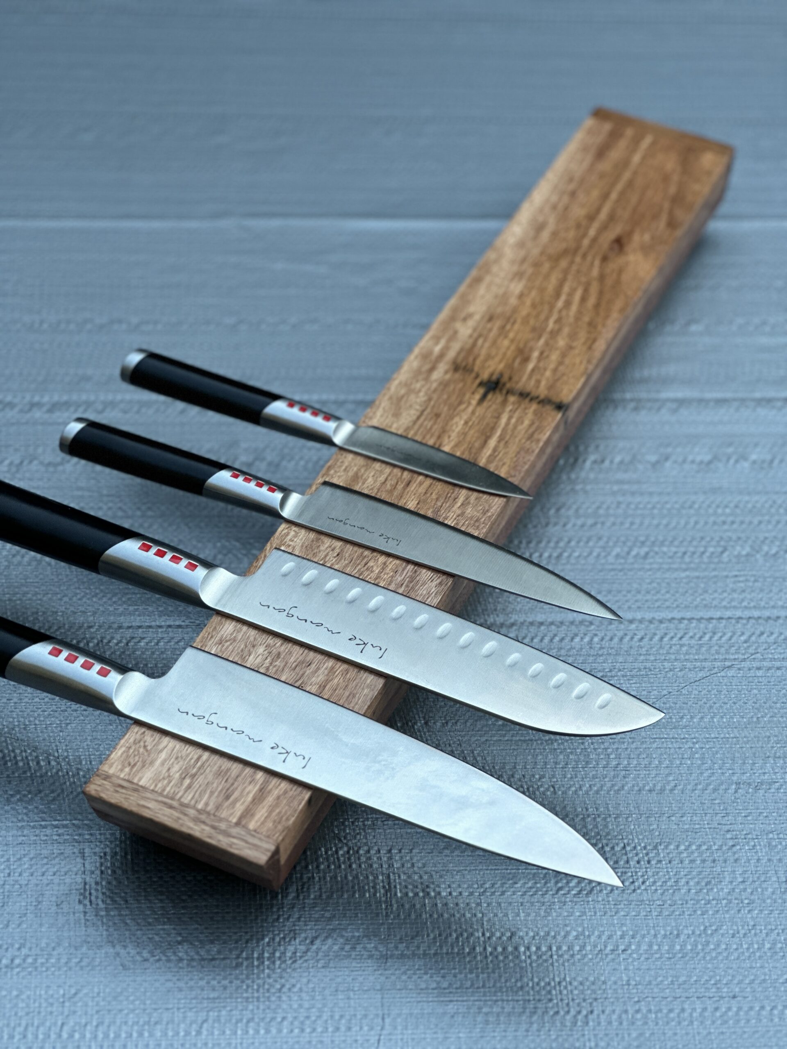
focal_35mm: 77
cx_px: 394
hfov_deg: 19.1
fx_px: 2334
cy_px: 524
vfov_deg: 25.3
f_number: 2.8
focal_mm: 9
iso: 125
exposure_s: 1/121
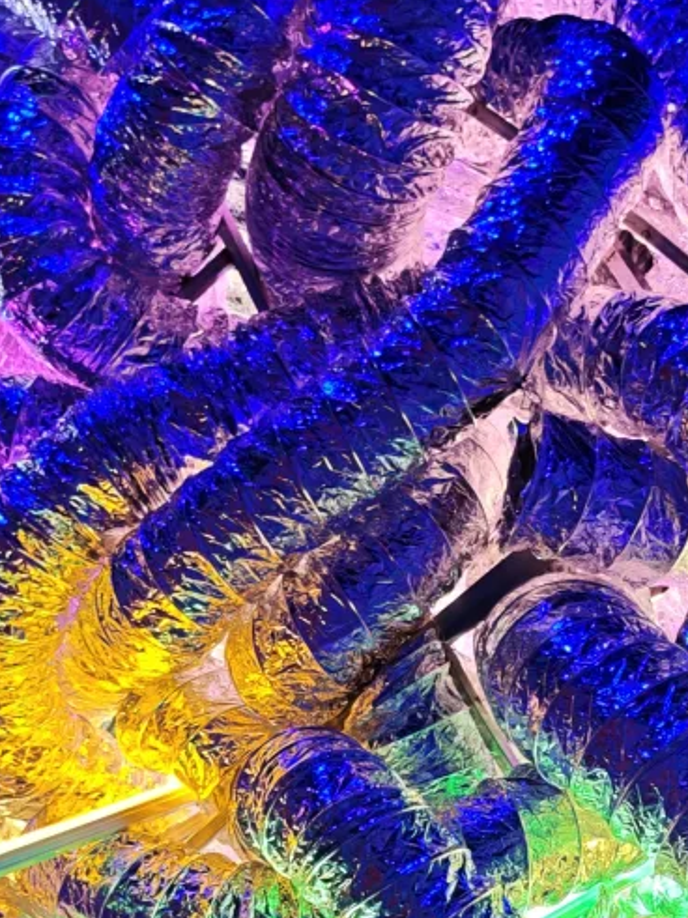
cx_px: 499
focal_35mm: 88
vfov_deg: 21.7
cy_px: 860
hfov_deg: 16.7
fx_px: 2333
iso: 50
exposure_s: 1/100
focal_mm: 8.72
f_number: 1.63
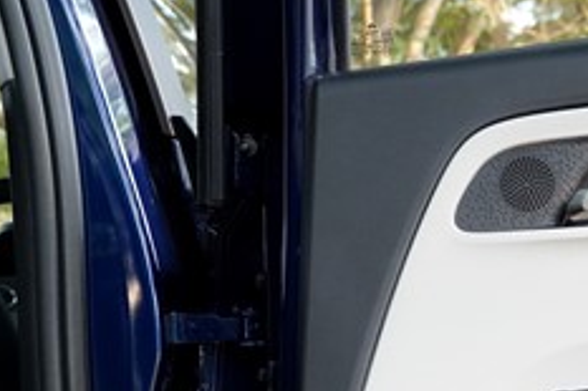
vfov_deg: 15.4
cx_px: 669
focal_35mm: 85
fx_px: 1387
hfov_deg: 22.4
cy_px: 482
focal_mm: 33
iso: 4000
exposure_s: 1/100
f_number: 5.6
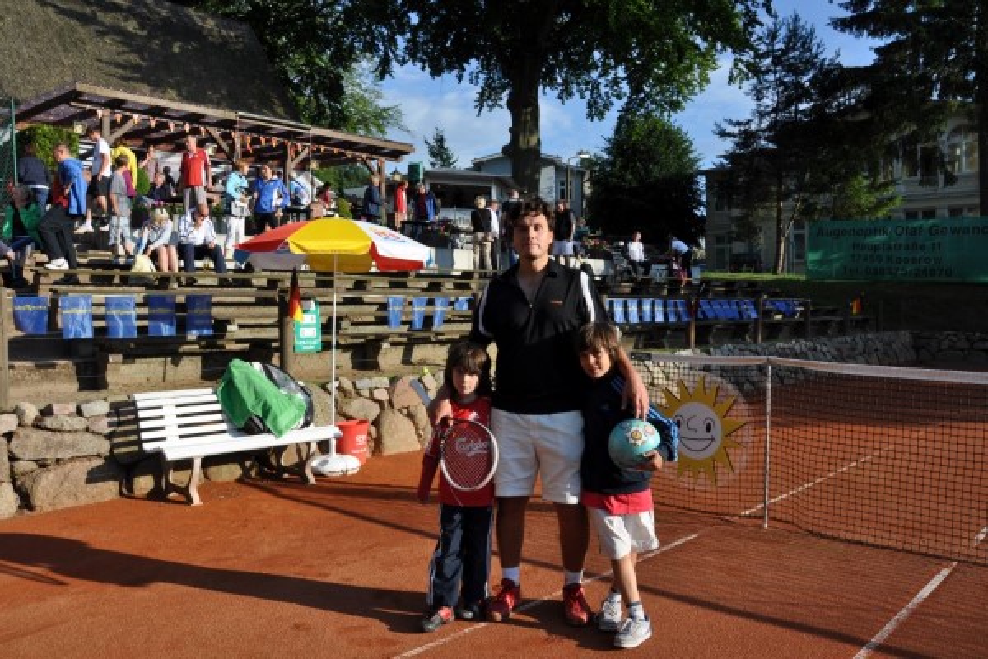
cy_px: 330
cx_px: 494
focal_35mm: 27
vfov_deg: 47.9
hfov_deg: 67.4
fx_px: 741
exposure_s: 1/320
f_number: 9
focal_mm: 18
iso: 200
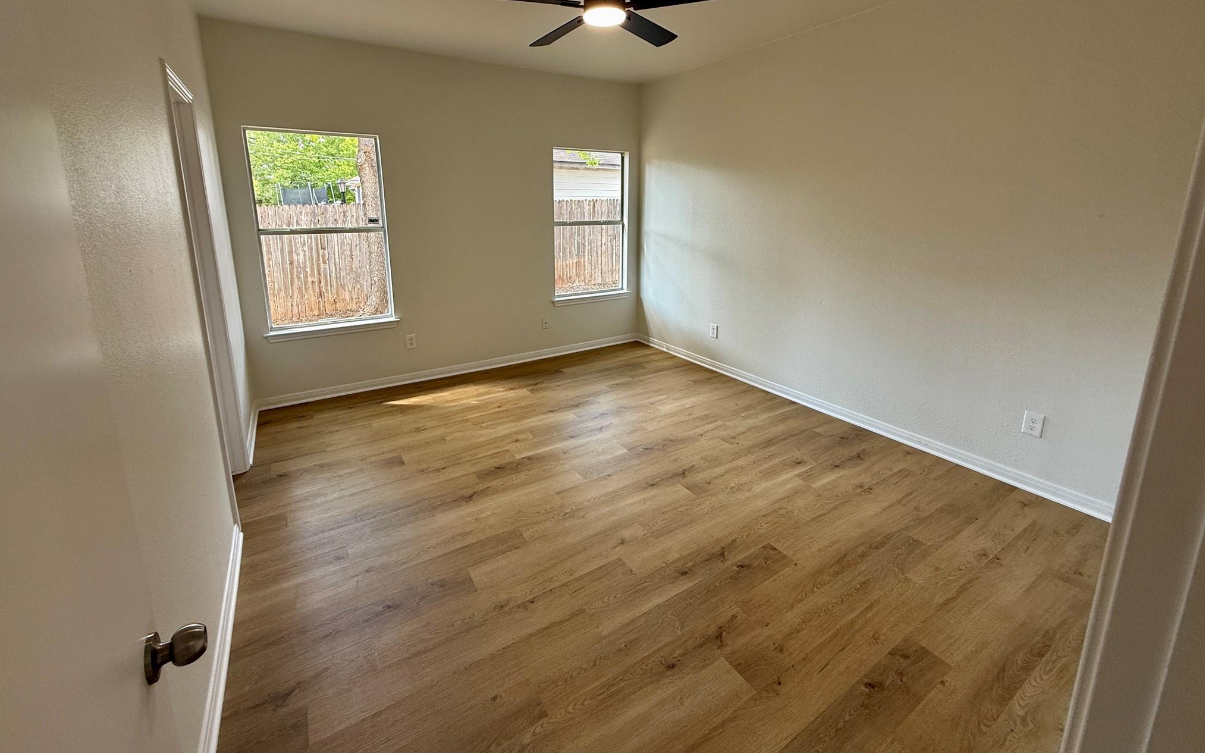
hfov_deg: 101.5
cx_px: 600
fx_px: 493
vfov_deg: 74.0
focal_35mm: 15
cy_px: 301
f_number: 2.2
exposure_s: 1/99
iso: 80
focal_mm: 2.22
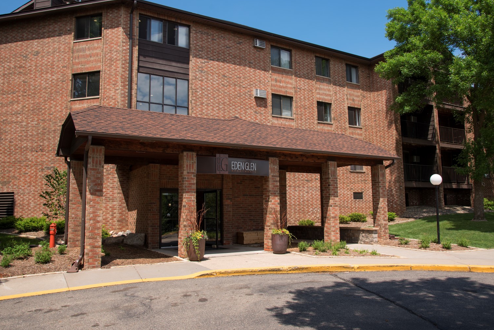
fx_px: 398
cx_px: 247
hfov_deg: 63.6
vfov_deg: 45.0
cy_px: 157
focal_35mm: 29
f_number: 8
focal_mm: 27
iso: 100
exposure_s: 1/250
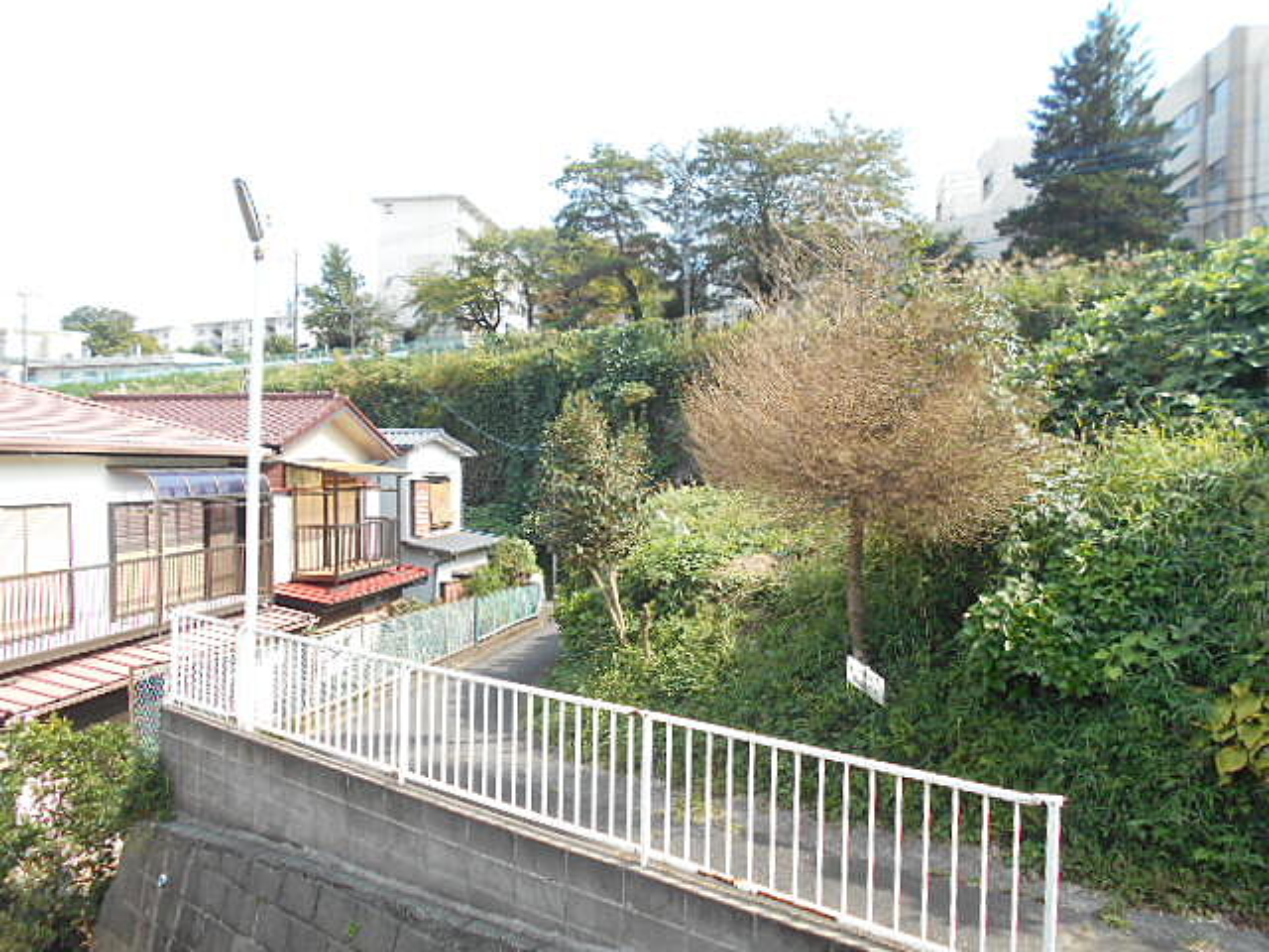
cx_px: 634
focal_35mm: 26
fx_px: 953
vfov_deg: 53.1
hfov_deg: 67.3
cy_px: 476
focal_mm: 4.6
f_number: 3.2
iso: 80
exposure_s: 1/250
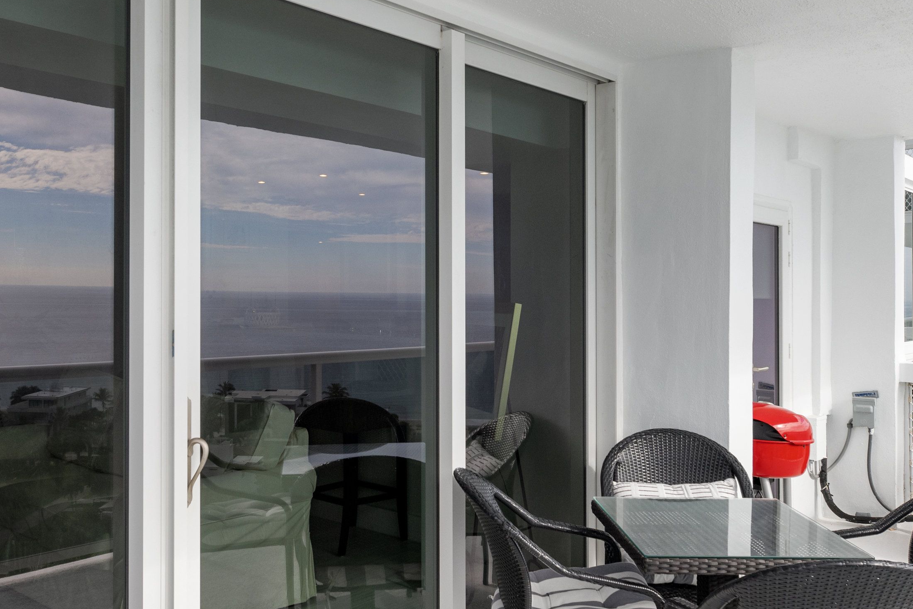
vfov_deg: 37.9
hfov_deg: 54.2
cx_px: 384
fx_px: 888
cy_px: 310
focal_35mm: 35
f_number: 7.1
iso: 250
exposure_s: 1/250
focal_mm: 14
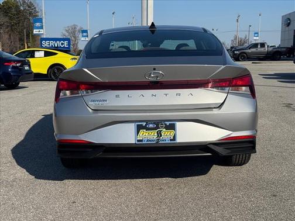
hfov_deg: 39.7
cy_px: 110
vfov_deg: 30.3
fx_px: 409
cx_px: 148
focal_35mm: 48
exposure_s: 1/7092
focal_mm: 6.76
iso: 64
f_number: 1.78
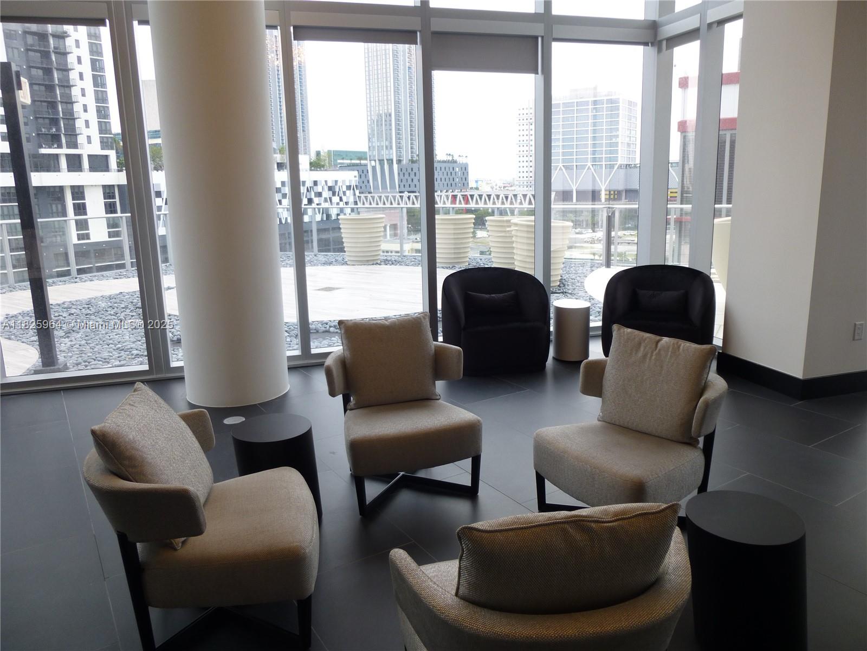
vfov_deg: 54.9
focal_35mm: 25
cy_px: 326
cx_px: 434
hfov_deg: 69.4
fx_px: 626
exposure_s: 1/100
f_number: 3.1
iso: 100
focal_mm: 4.5
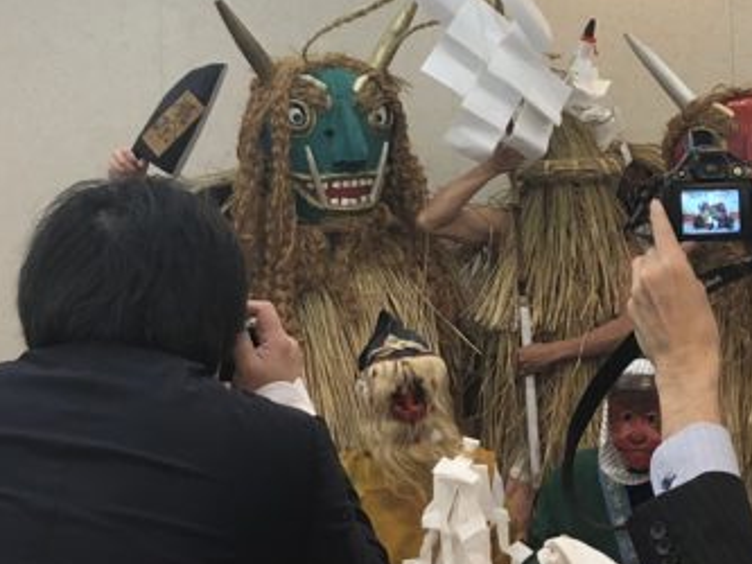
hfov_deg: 19.1
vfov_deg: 14.7
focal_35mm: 101
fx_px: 2195
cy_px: 237
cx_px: 687
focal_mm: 3.99
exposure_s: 1/33
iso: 40
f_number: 1.8
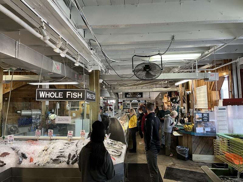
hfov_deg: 67.3
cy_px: 91
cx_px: 122
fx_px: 183
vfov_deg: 53.1
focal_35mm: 26
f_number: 1.6
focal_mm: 5.1
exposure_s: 1/60
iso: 80
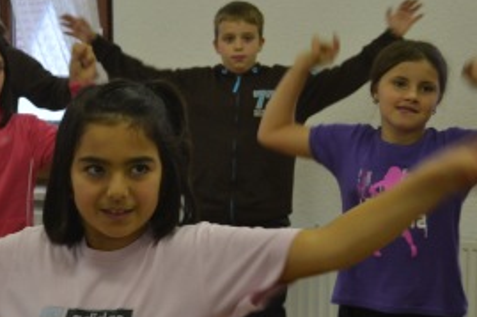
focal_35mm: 87
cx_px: -53
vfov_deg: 15.7
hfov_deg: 22.1
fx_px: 1152
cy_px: 177
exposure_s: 1/60
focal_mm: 26
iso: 450
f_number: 4.2
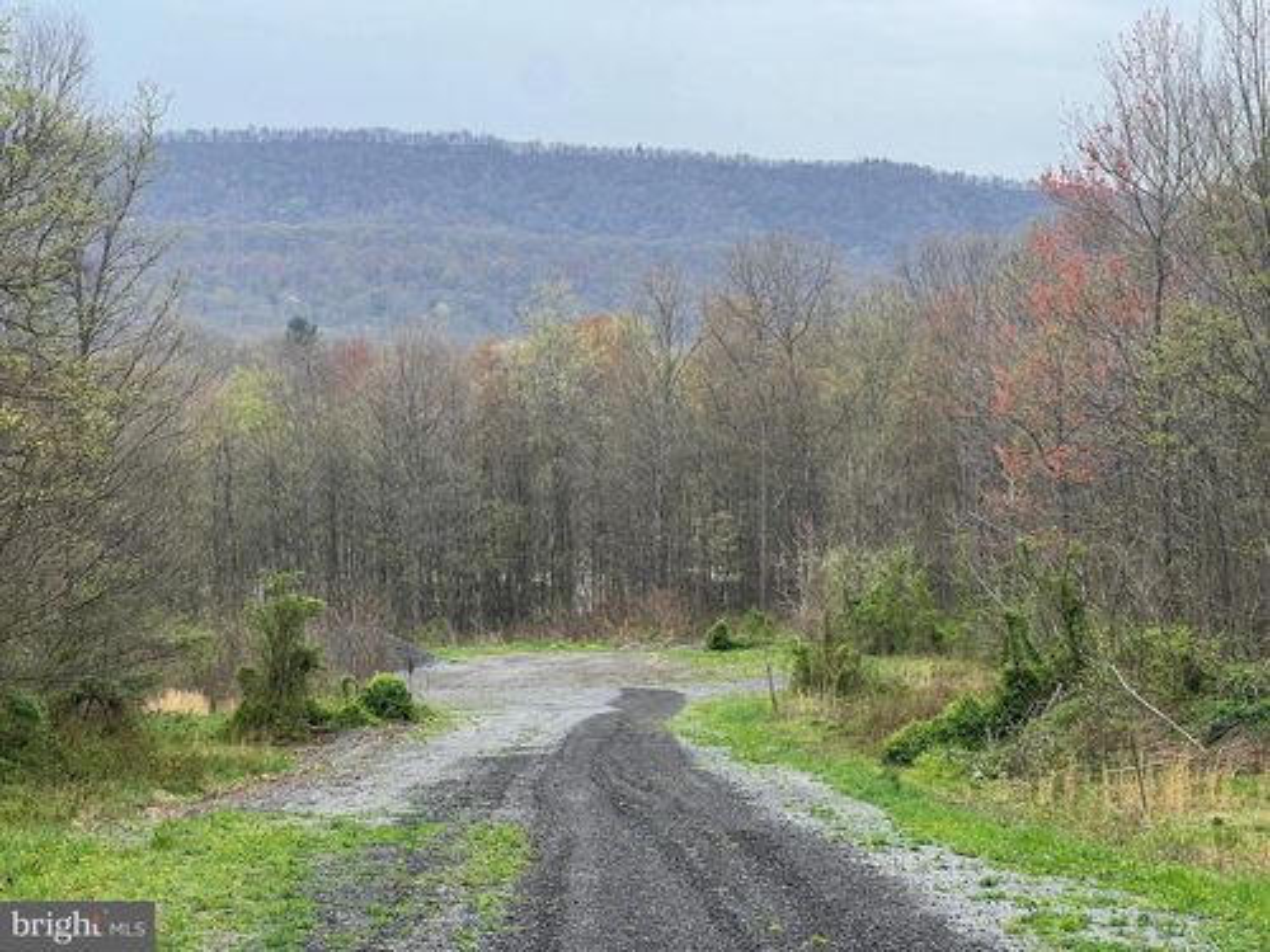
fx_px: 2825
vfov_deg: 19.1
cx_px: 635
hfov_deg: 25.3
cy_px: 476
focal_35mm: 77
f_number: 2.8
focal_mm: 9
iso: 32
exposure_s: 1/186
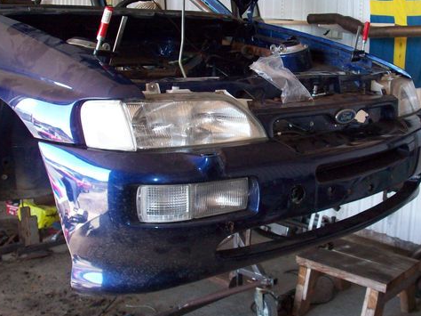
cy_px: 137
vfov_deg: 29.1
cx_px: 258
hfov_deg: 38.0
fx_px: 608
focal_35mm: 50
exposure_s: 1/64
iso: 160
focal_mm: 6.2
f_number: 2.8
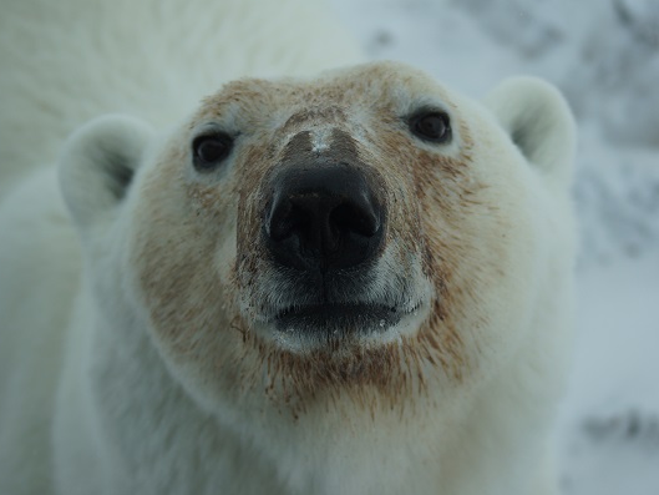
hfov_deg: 16.1
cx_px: 355
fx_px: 2333
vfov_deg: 12.1
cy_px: 248
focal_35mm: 123
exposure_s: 1/500
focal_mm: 75
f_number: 4.5
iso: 160
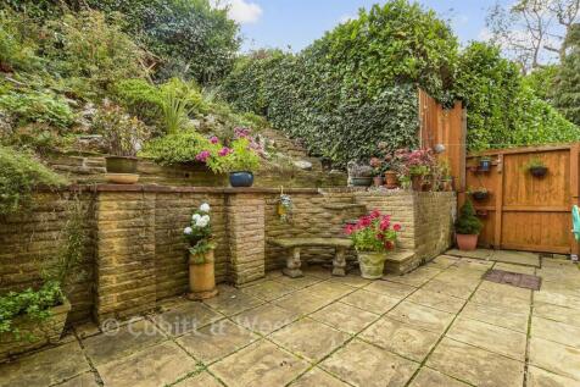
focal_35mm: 16
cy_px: 194
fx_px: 258
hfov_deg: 96.8
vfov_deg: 73.7
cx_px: 290
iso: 160
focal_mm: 11
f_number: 8
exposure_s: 1/15
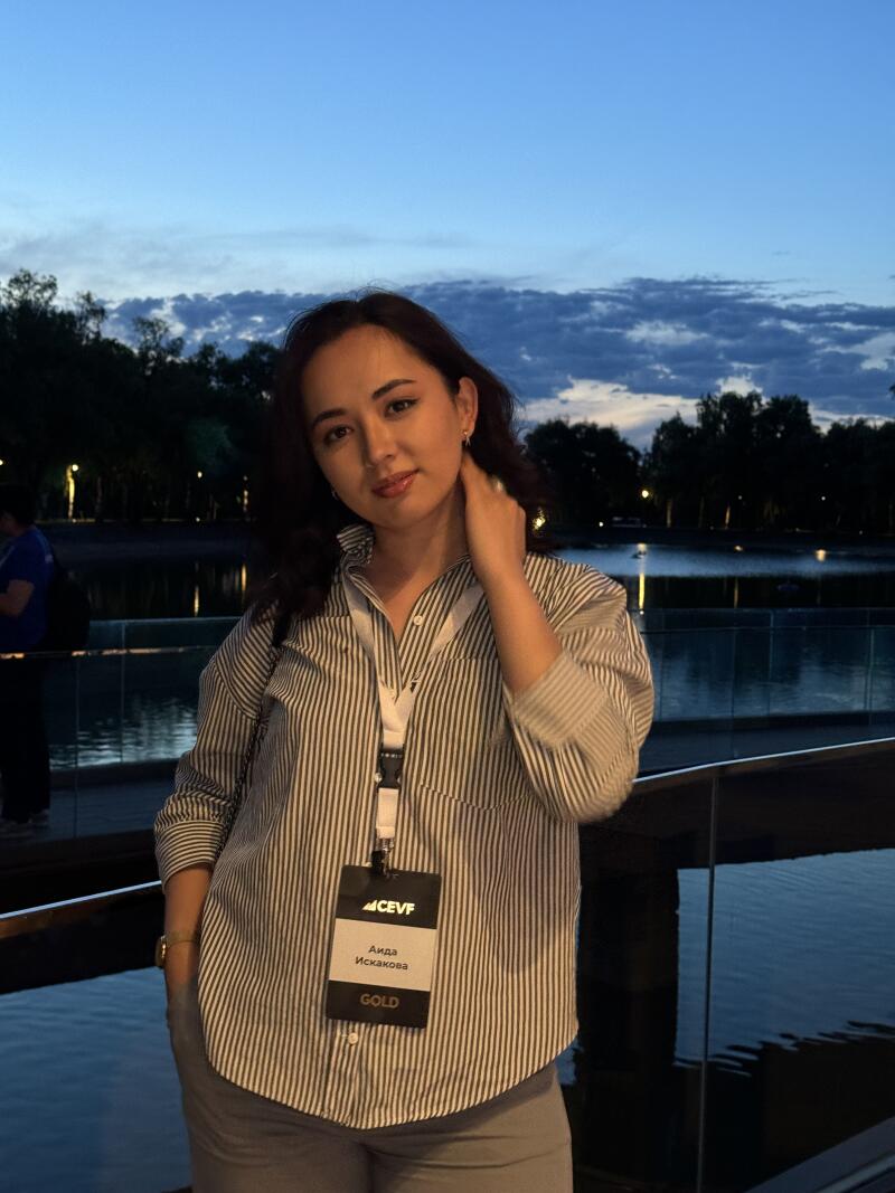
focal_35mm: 48
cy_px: 596
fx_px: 1655
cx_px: 448
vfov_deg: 39.7
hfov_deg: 30.3
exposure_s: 1/33
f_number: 1.78
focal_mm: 6.76
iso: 500
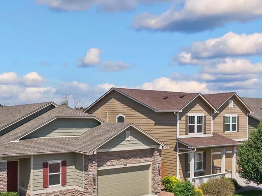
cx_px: 78
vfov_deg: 36.8
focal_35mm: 38
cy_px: 145
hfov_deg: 47.8
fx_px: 287
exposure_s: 1/60
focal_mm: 4.39
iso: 100
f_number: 2.8
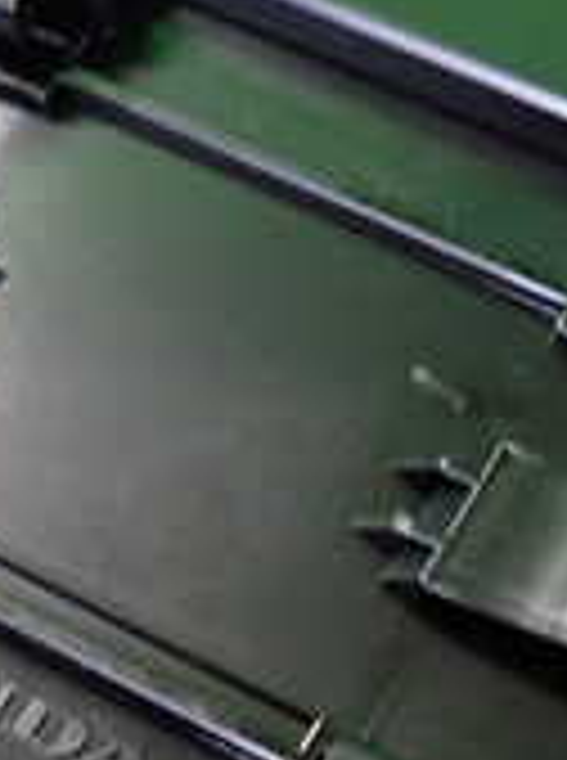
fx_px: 1951
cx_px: 279
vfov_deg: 21.8
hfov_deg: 16.5
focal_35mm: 89
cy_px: 603
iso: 640
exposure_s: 1/30
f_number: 2
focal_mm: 4.5
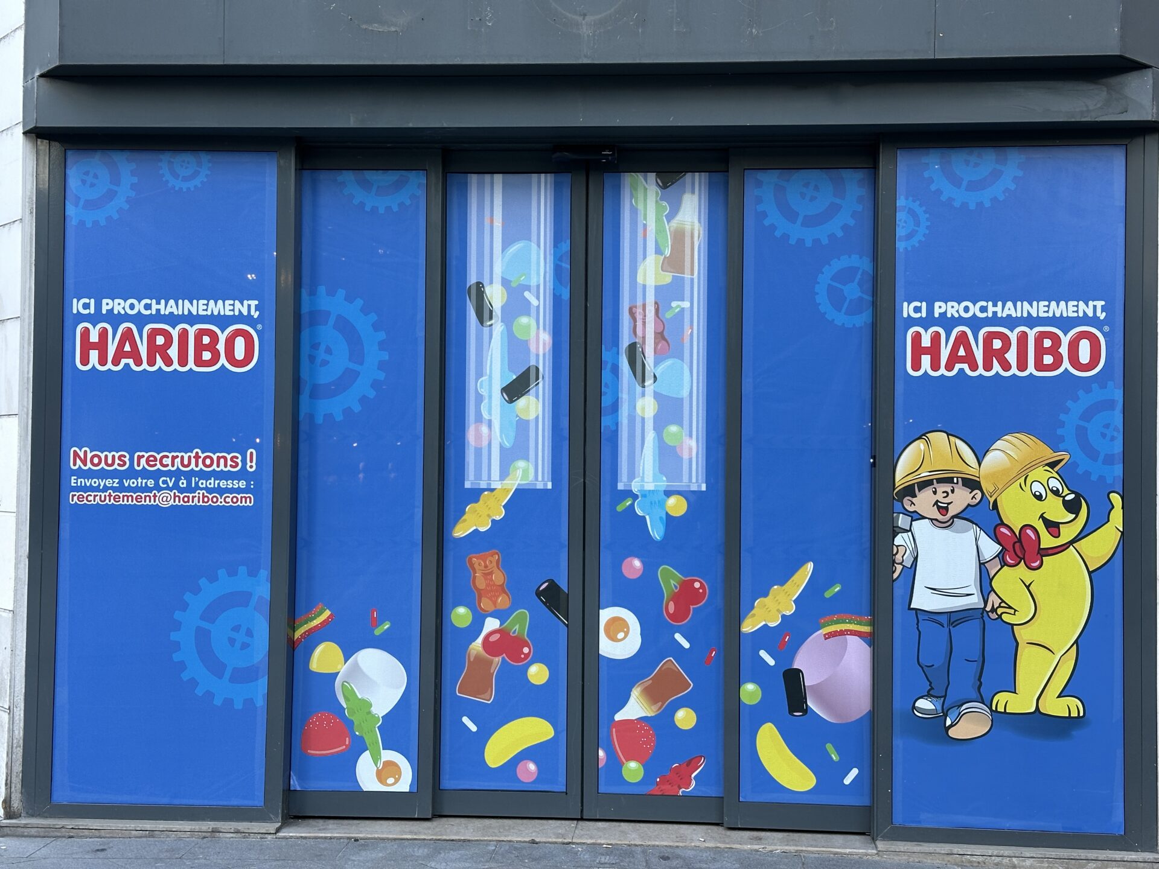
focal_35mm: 48
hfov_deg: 39.7
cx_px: 580
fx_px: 1607
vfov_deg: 30.3
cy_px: 434
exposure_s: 1/121
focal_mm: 6.86
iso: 64
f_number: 1.78
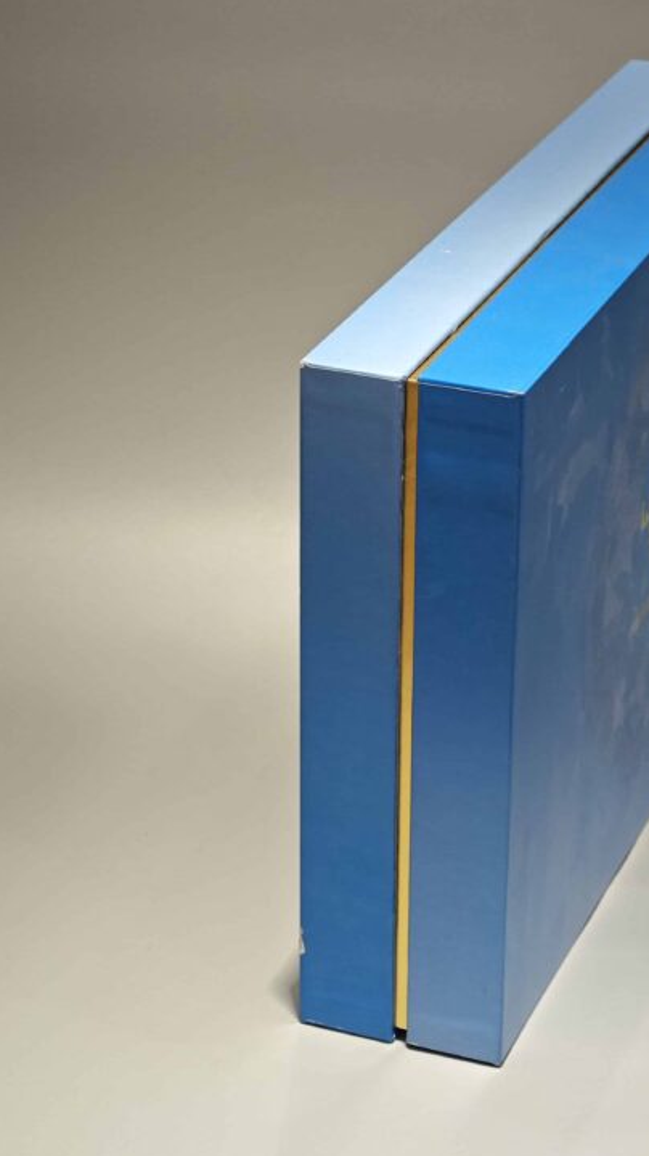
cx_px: 431
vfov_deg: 22.0
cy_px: 552
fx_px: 2970
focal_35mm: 97
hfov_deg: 12.5
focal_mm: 10.1
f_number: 2
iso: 160
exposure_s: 1/100
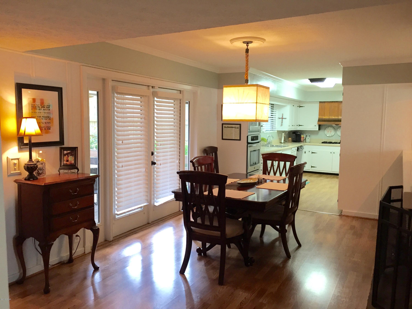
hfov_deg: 61.7
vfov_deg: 48.2
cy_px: 154
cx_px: 206
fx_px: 345
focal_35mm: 29
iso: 100
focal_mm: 4.15
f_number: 2.2
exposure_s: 1/30
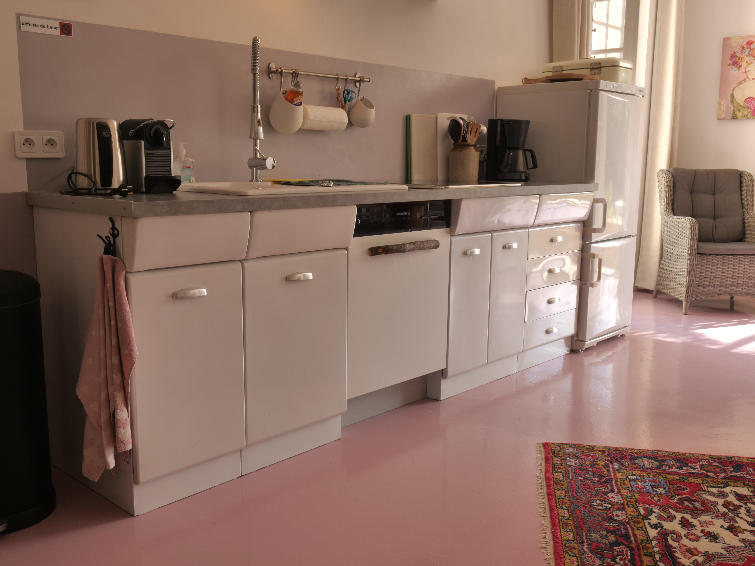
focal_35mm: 34
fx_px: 742
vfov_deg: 41.8
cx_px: 378
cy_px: 283
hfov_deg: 54.0
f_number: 10
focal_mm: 17
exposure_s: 1/8
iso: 100
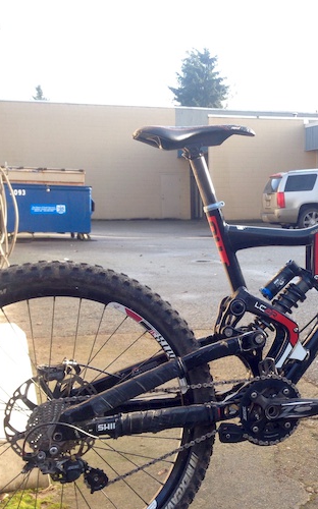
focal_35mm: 56
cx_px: 273
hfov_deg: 22.7
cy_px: 287
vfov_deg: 36.2
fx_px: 777
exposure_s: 1/175
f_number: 2.4
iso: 50
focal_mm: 4.12
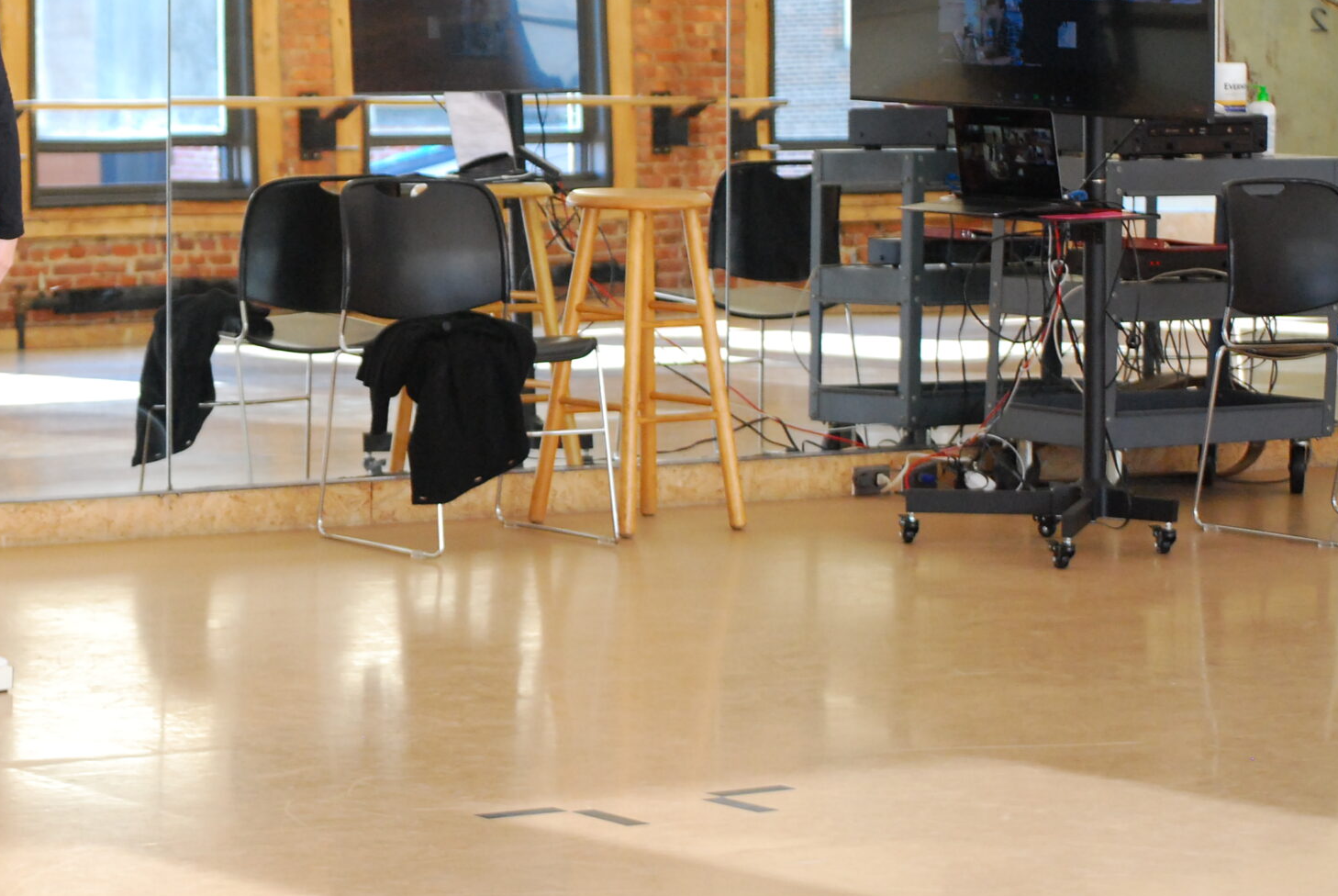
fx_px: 5391
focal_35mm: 145
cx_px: 167
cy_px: 255
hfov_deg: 14.0
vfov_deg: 9.5
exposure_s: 1/160
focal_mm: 55
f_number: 4
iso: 800
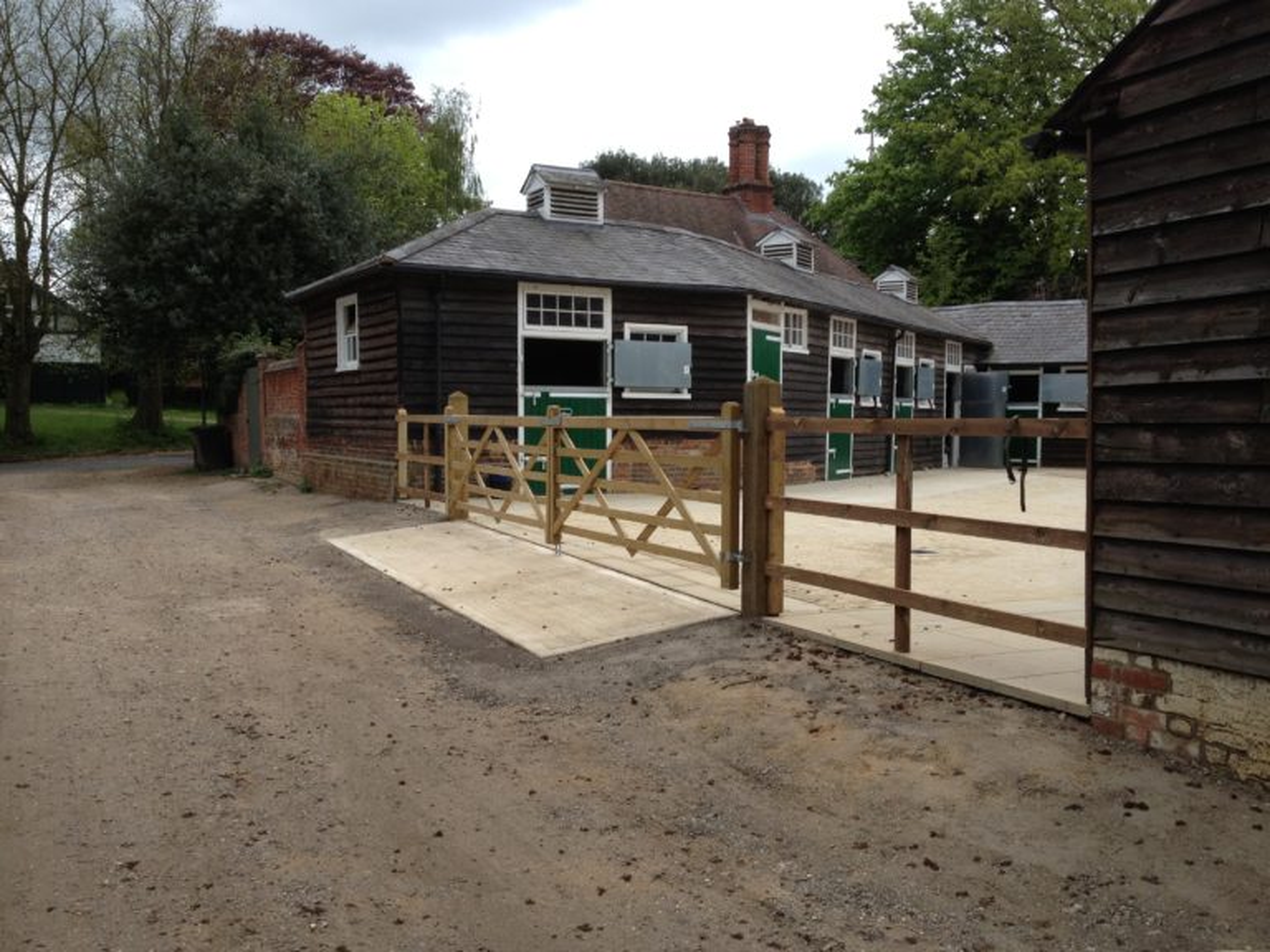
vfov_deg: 40.7
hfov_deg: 52.6
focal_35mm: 35
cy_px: 476
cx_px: 635
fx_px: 1284
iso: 50
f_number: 2.4
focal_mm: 4.28
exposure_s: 1/613
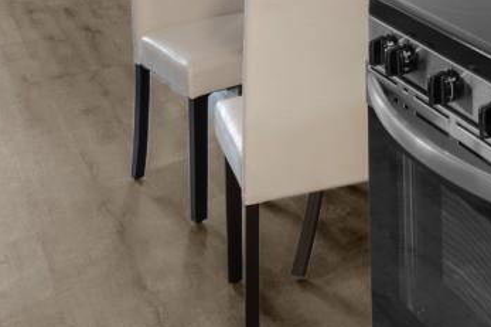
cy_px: -283
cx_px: 749
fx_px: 954
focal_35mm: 70
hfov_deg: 23.0
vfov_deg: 16.1
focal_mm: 10
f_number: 4.5
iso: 100
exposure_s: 1/20
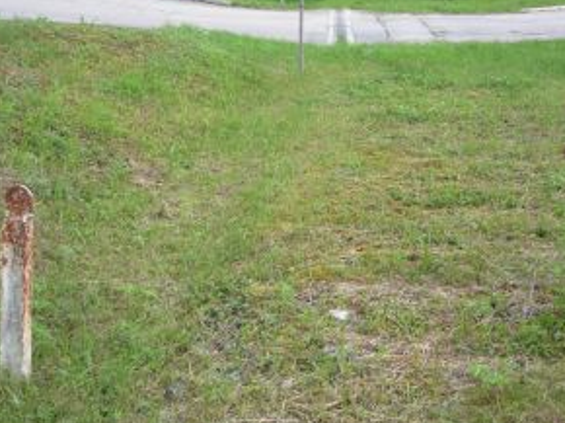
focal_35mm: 53
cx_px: 304
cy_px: 113
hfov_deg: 36.2
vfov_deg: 27.2
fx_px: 864
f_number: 4
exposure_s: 1/250
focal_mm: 5.2
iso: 100
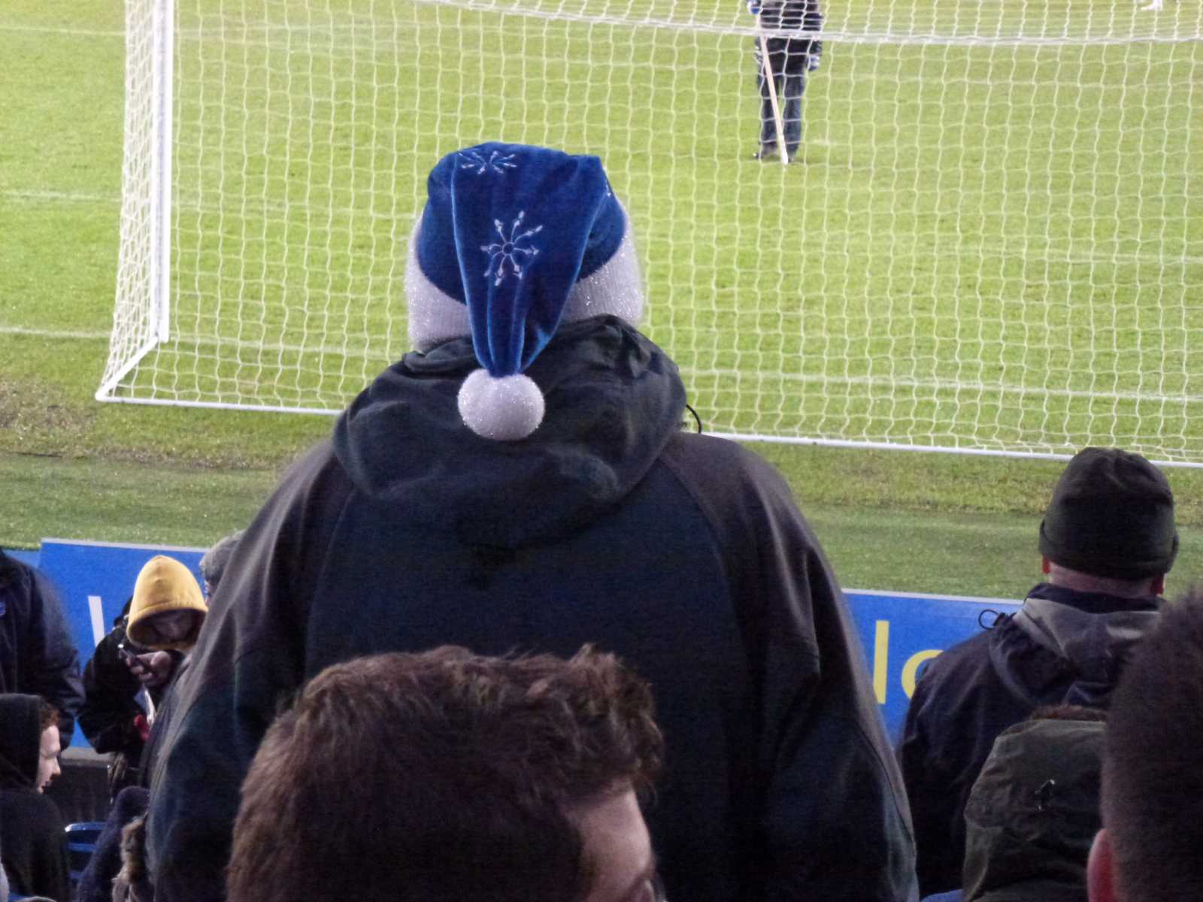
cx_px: 602
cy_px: 451
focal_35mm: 104
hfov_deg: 18.9
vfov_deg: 14.2
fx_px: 3614
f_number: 5
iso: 1600
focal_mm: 18.7
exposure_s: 1/40
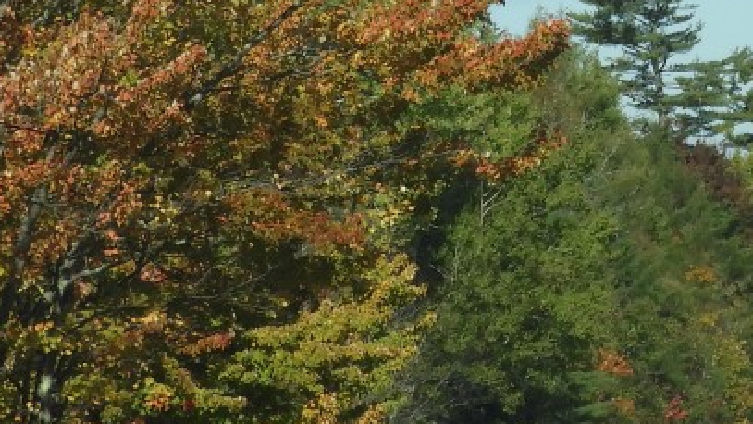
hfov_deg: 4.2
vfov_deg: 2.3
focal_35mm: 520
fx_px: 10383
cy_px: -230
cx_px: 664
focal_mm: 24.2
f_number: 5
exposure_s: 1/640
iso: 100
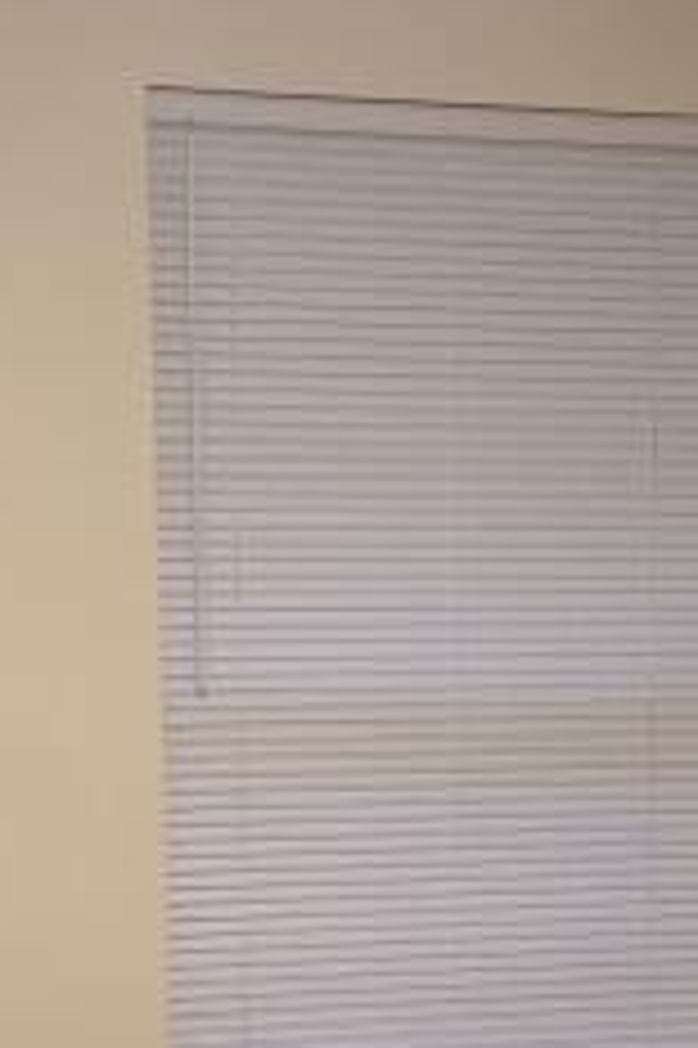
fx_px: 3466
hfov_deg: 11.5
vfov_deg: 16.6
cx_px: 410
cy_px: 1178
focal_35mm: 119
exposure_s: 1/60
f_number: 1.8
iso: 160
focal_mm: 4.25
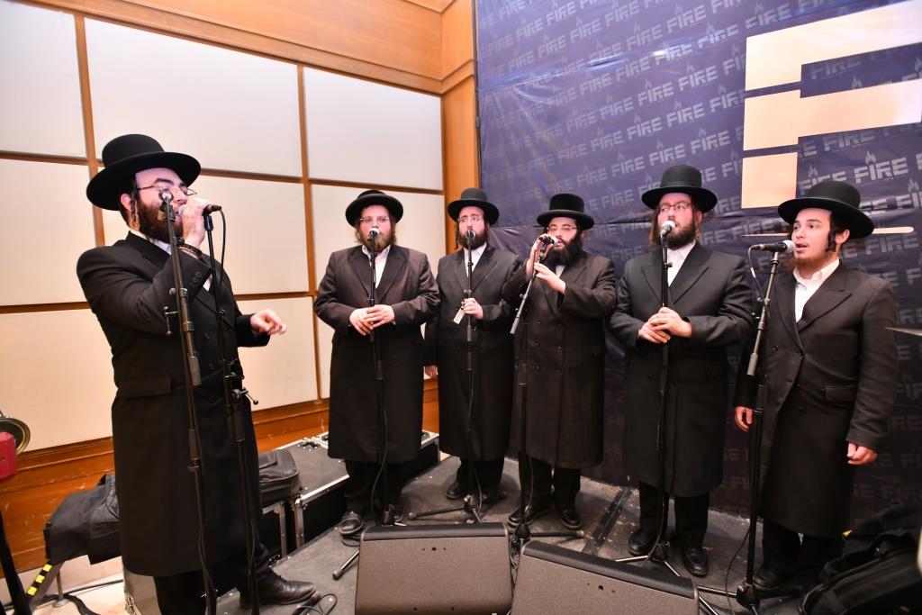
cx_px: 461
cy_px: 308
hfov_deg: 93.3
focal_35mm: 17
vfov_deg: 70.5
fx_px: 435
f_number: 3.5
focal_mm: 17
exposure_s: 1/100
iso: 1600
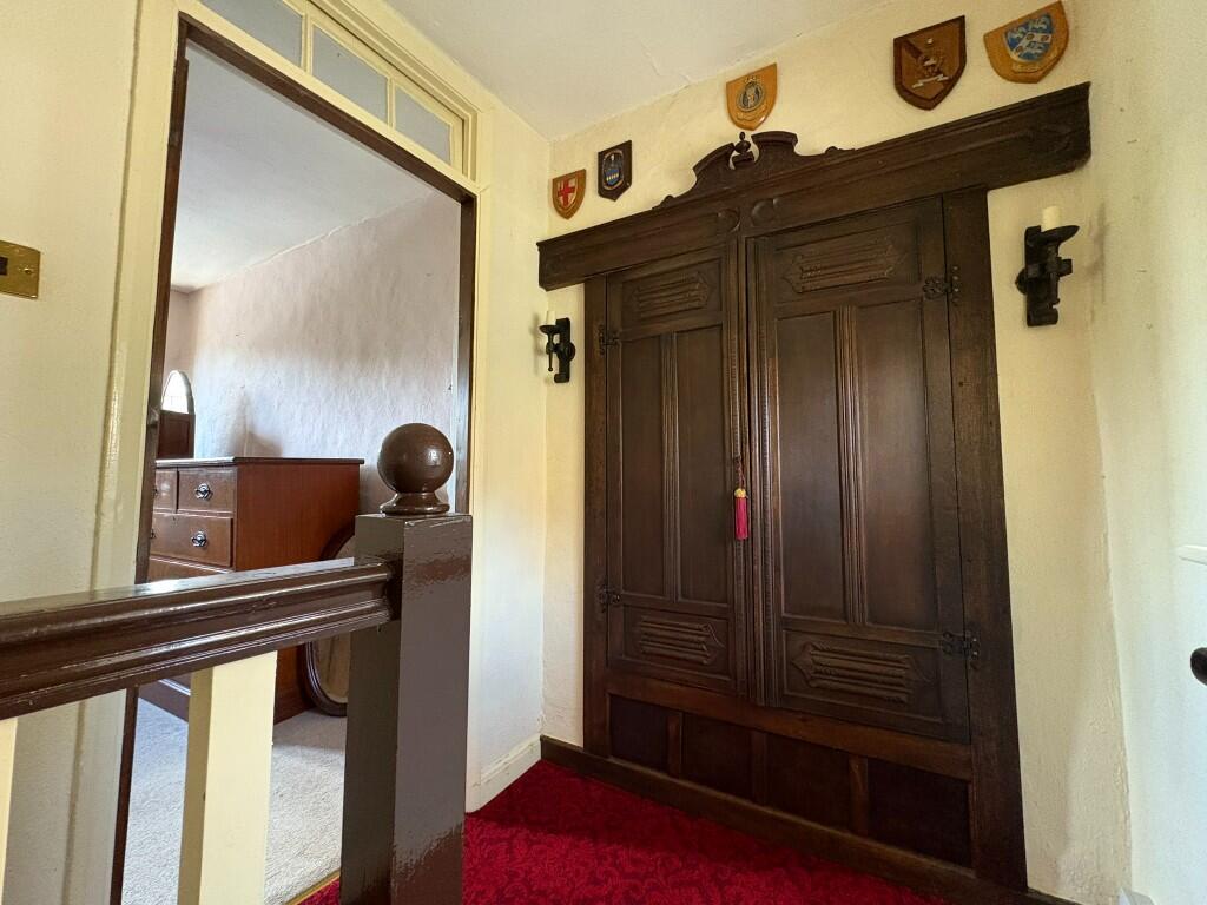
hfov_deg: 102.1
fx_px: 488
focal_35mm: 14
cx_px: 604
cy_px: 452
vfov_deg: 85.7
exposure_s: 1/50
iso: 640
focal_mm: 2.22
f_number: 2.2
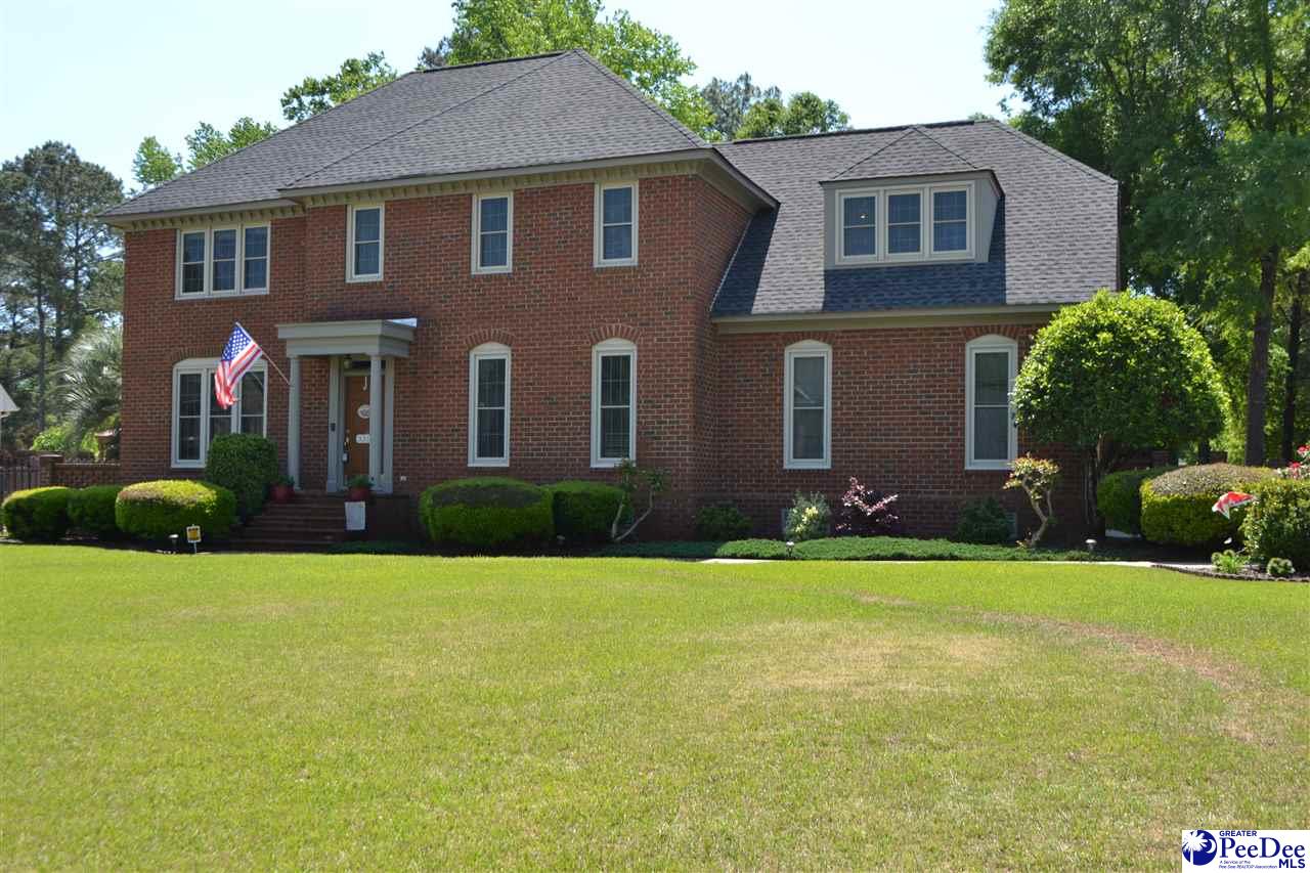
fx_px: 1310
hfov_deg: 53.1
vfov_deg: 36.9
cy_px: 436
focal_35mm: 36
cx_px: 655
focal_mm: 24
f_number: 7.1
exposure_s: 1/160
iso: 100
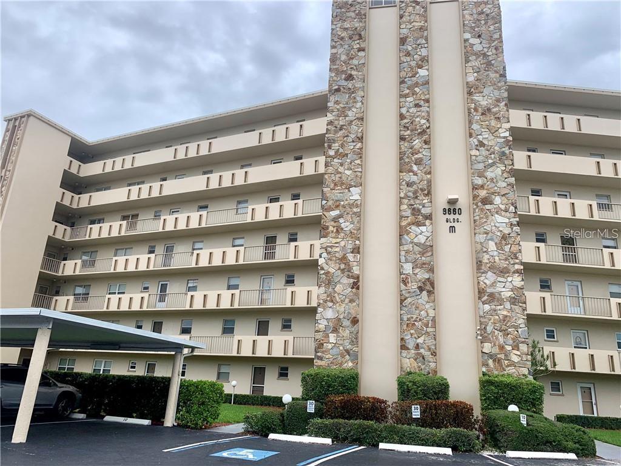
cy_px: 233
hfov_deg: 67.3
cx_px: 310
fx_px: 466
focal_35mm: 26
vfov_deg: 53.1
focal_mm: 4.25
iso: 25
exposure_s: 1/2421
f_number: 1.8
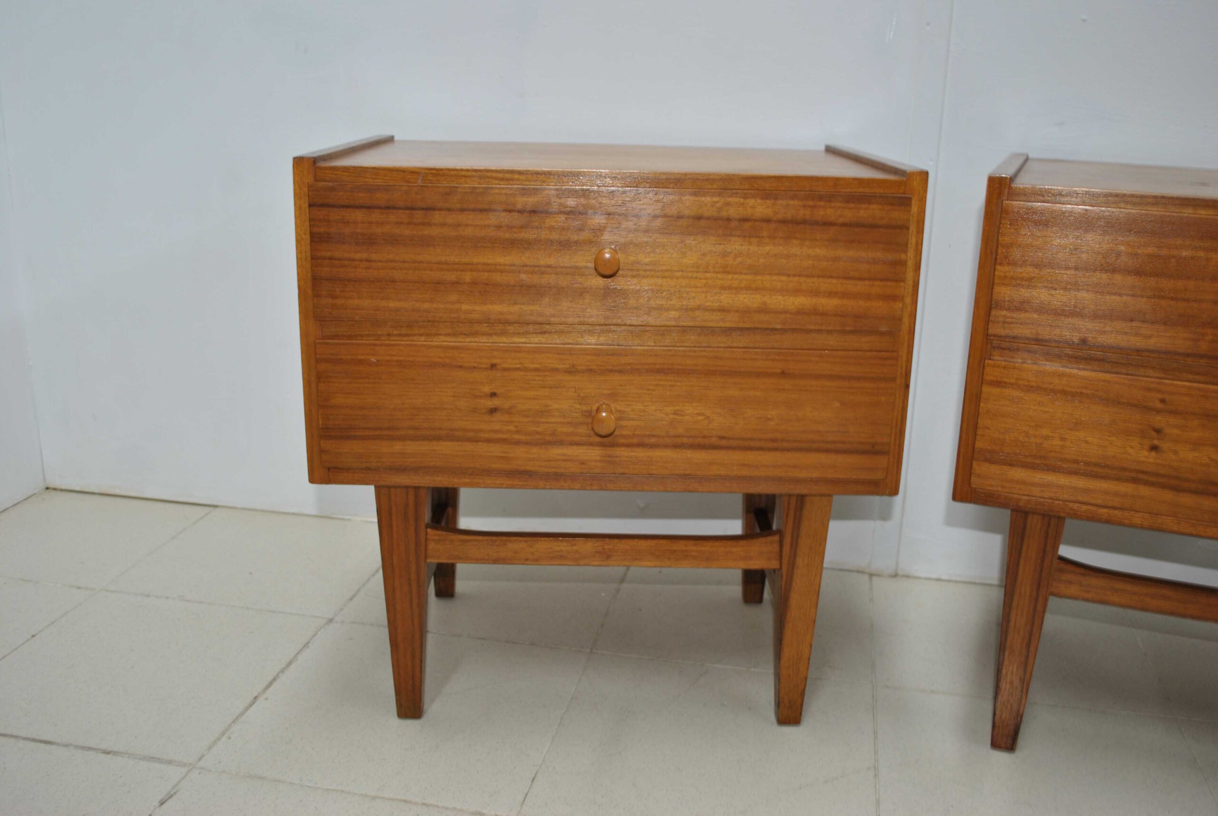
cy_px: 408
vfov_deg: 40.1
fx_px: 1118
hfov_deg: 57.2
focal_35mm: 33
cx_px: 609
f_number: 4
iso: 200
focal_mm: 22
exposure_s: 1/13
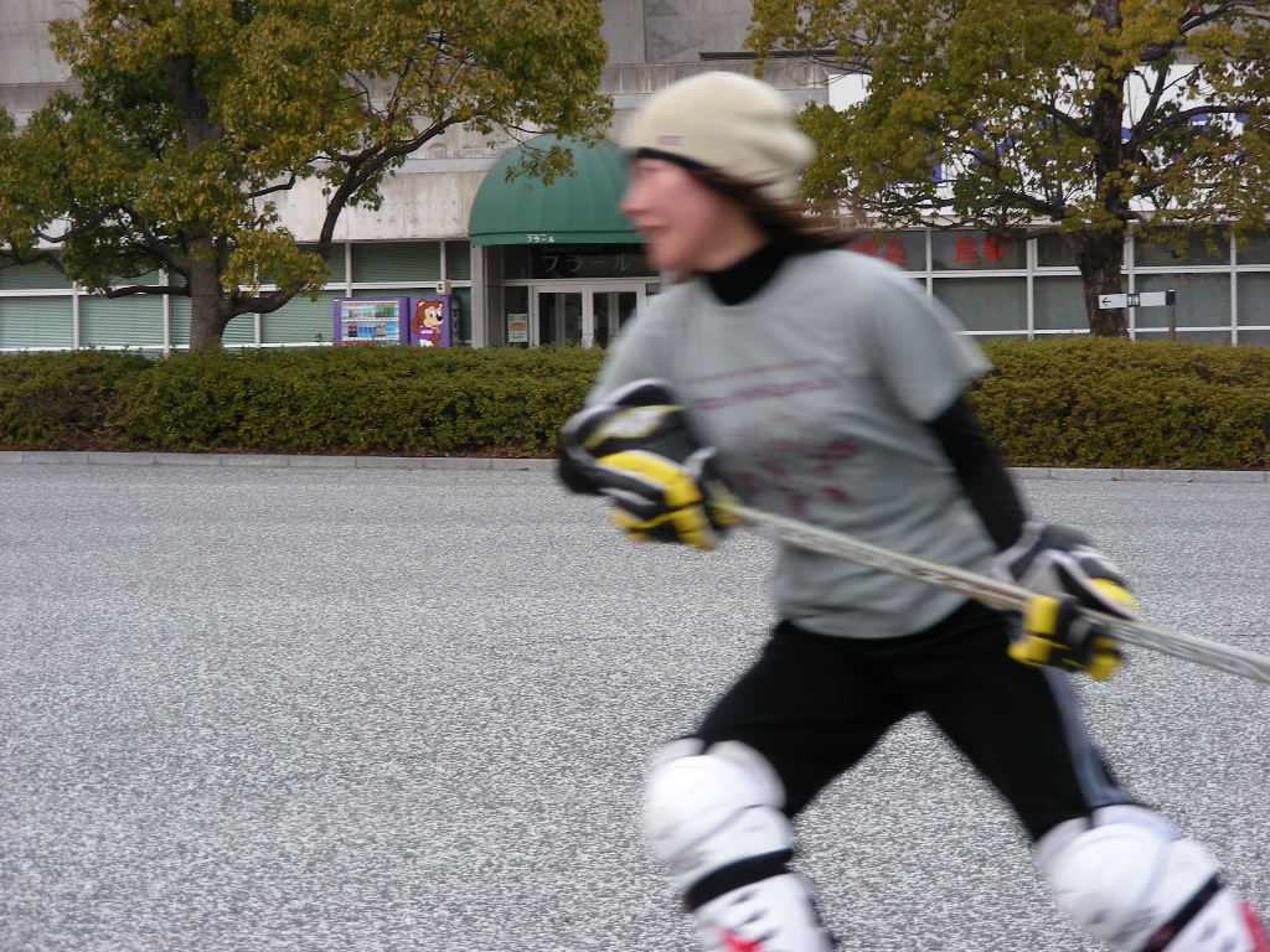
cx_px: 635
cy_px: 476
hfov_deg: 13.3
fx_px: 5430
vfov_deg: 10.0
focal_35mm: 148
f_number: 3.5
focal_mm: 24.7
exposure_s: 1/102
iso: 50
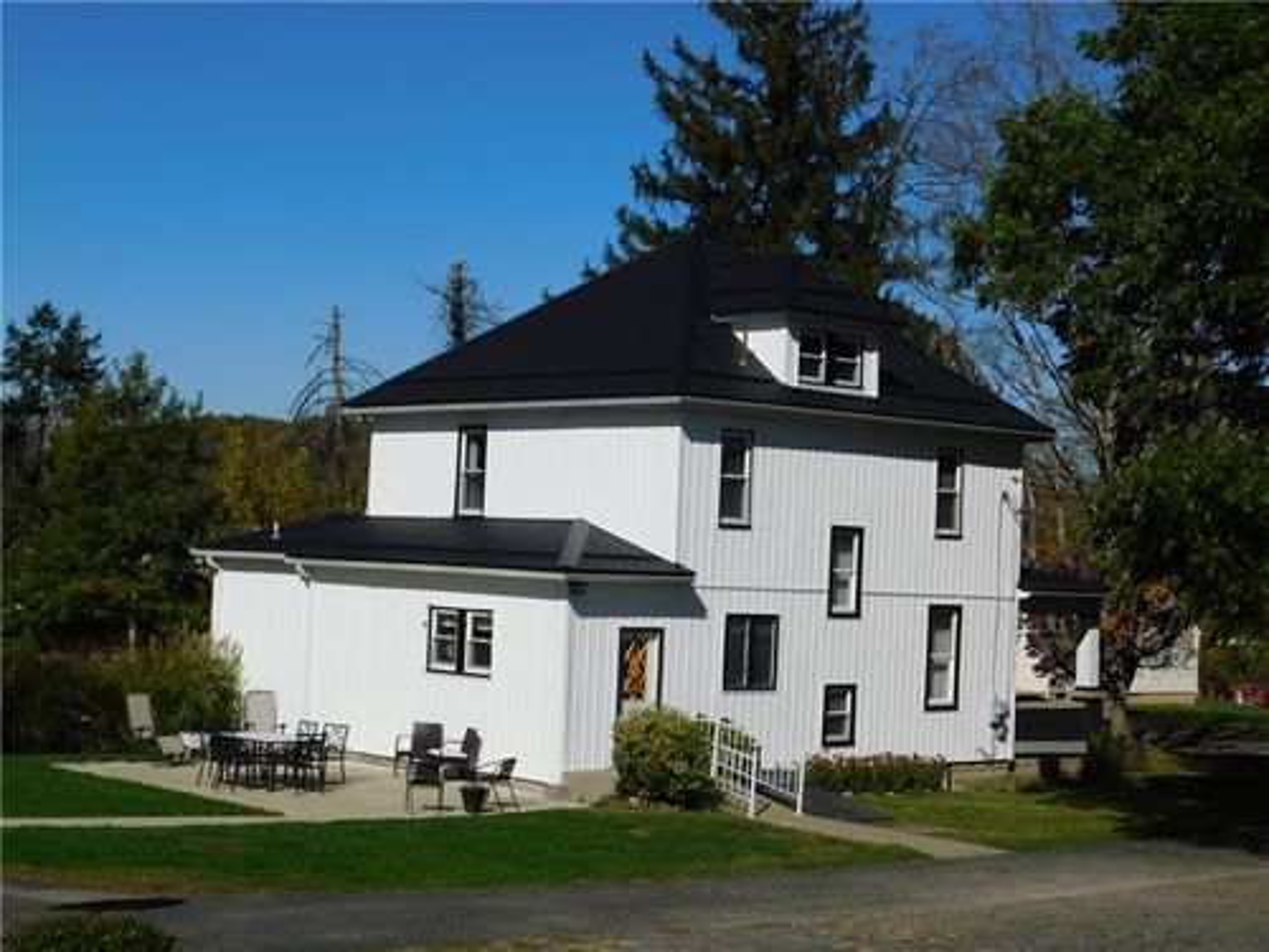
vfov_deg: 24.8
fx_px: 2163
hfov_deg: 32.7
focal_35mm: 59
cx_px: 634
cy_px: 476
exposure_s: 1/640
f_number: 8
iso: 125
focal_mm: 10.4
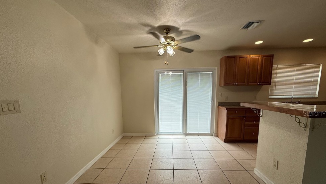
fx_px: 138
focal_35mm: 16
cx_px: 163
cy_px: 113
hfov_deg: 99.4
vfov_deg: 66.3
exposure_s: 1/120
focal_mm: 2.22
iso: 80
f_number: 2.2
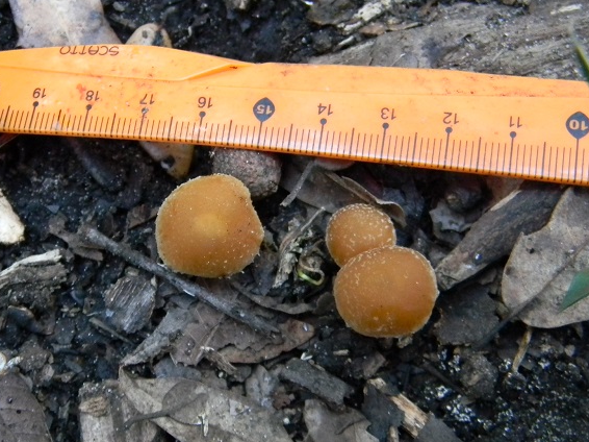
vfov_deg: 25.2
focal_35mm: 58
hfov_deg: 33.2
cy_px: 244
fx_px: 986
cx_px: 251
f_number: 3.8
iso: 400
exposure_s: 1/19.2
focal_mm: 7.3
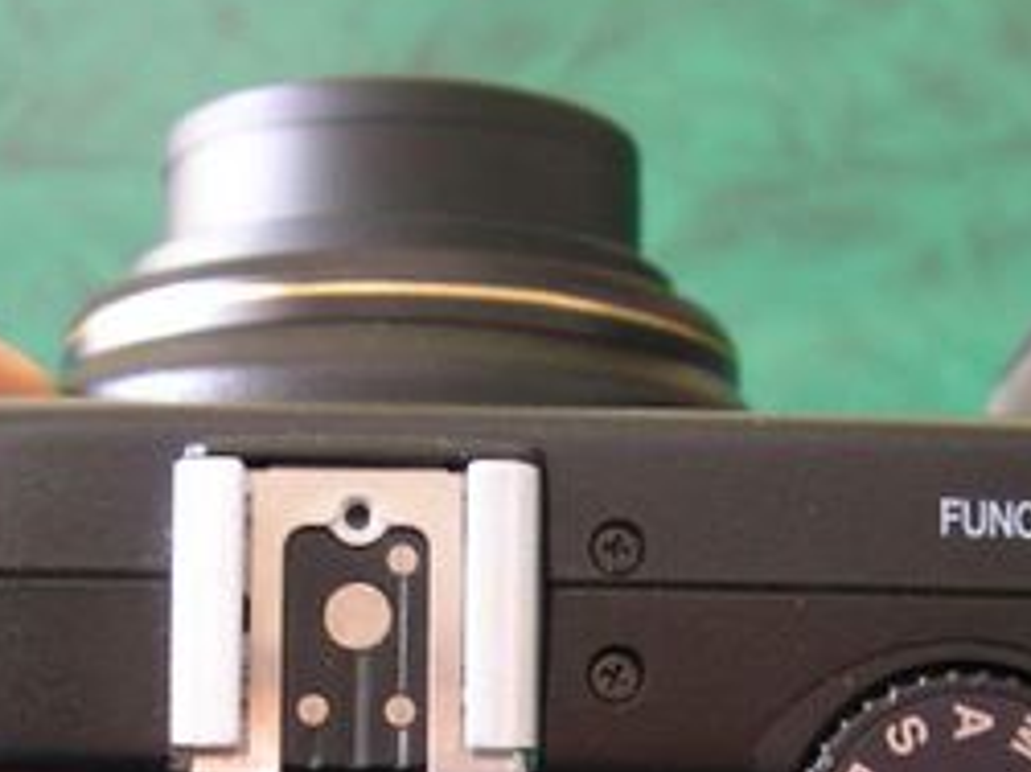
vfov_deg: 15.0
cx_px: 481
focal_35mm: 97
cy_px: 731
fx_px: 2888
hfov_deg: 20.2
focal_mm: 7.8
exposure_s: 1/3.3
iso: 81
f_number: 2.8
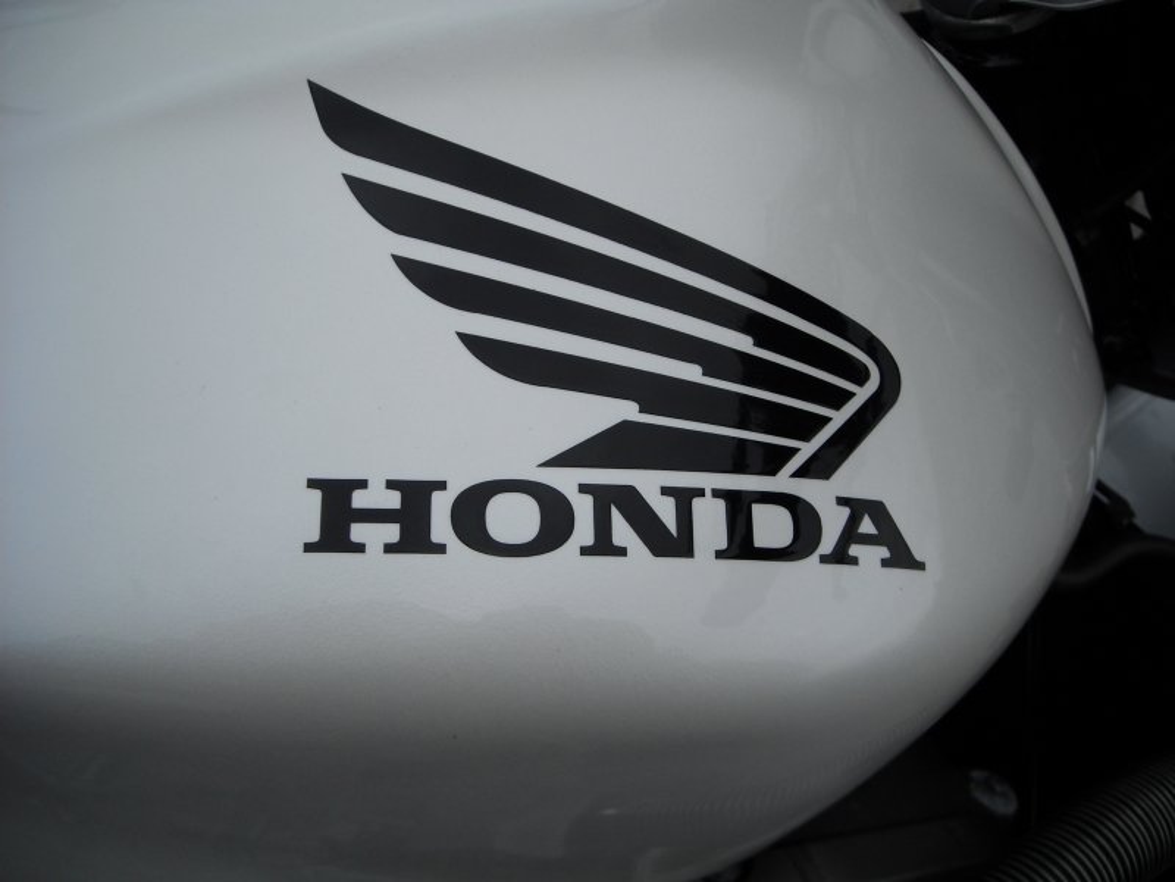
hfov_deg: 52.6
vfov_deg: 40.7
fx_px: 1188
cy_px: 441
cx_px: 588
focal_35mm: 35
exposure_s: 1/272
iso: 64
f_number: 5.6
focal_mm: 5.7
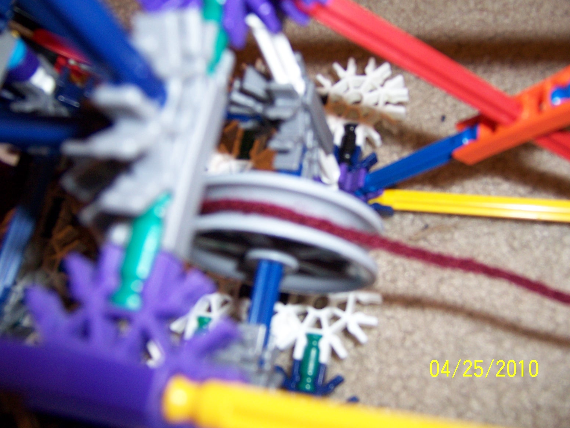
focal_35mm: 33
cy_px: 214
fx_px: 543
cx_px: 285
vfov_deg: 42.9
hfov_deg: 55.4
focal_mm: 5.5
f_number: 2.8
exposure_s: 1/60
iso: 140
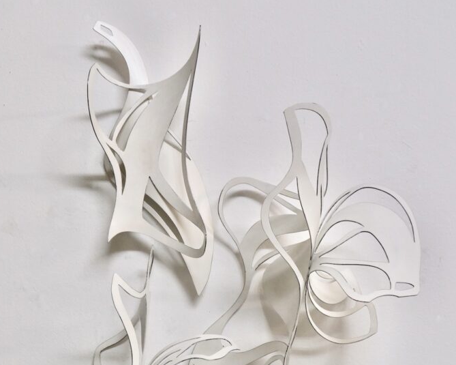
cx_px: 225
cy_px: 304
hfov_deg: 40.3
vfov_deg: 31.7
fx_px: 621
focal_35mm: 46
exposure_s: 1/180
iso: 2500
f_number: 5
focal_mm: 21.4
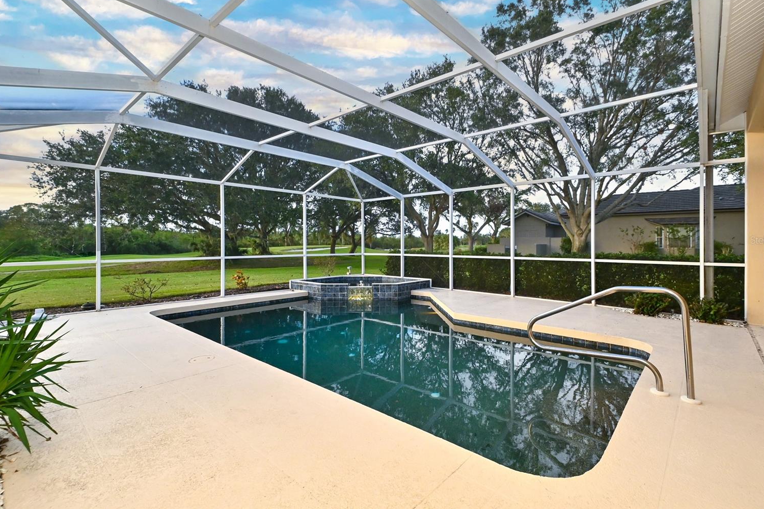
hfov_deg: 96.7
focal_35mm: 16
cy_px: 240
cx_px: 388
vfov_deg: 73.6
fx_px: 339
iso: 640
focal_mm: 10
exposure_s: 1/200
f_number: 8
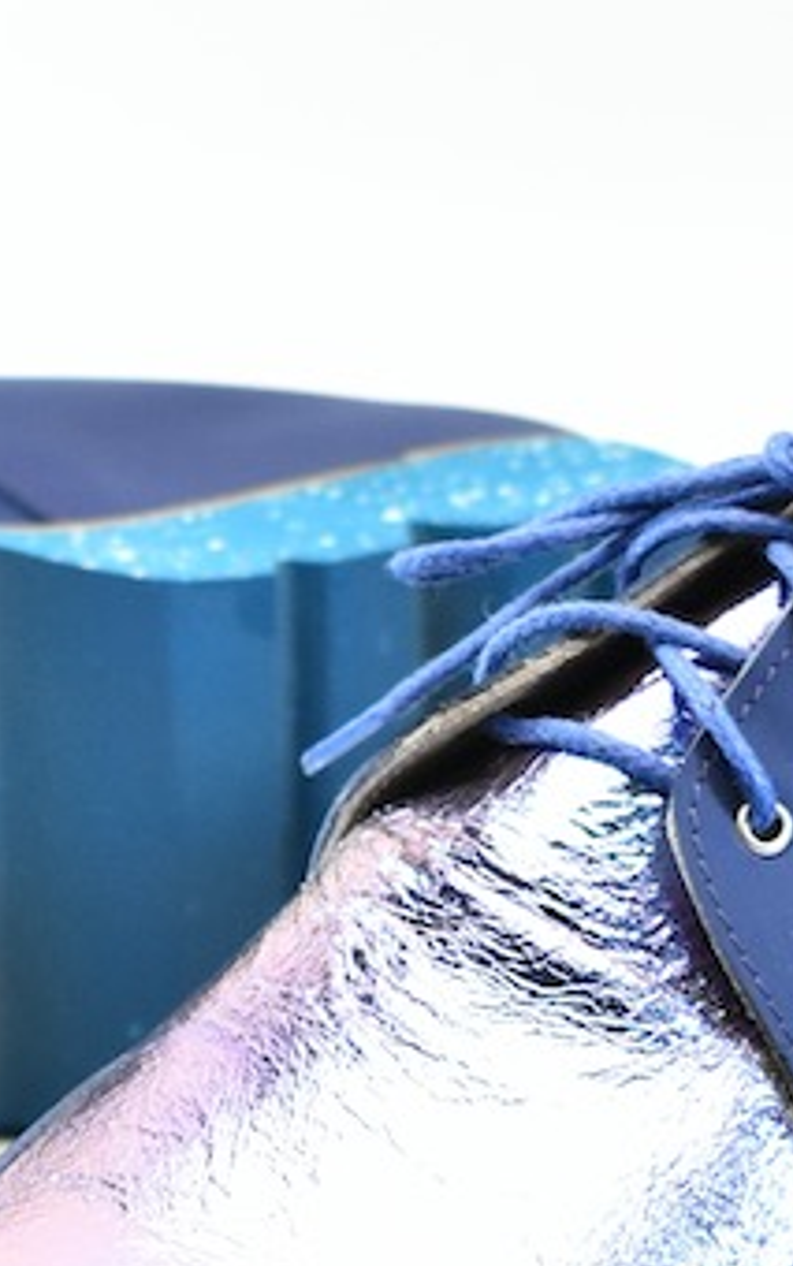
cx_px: 242
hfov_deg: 7.9
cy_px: 696
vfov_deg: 12.5
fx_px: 5762
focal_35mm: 167
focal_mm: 29
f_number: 5.6
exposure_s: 1/500
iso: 1600
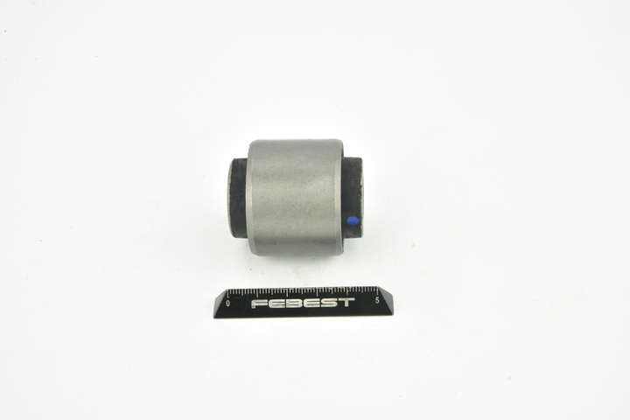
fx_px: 1050
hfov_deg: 33.4
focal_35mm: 60
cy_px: 210
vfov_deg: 22.6
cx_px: 315
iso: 64
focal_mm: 60
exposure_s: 1/2
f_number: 29
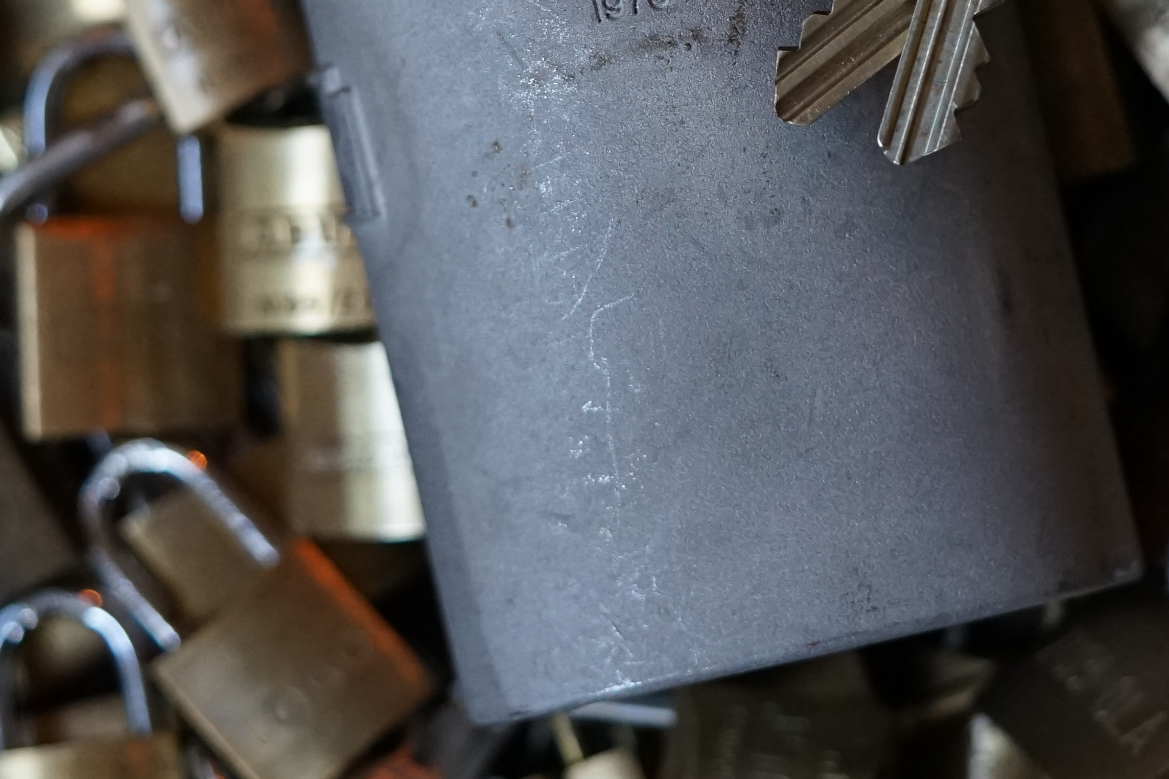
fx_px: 7662
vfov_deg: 5.8
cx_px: 681
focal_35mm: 236
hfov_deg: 8.7
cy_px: -85
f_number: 2.8
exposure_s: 1/160
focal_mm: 90
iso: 2000
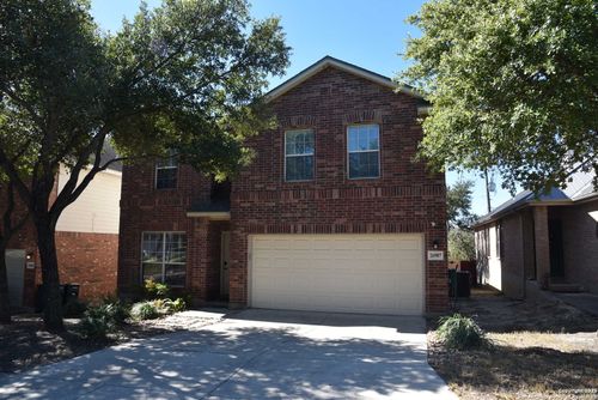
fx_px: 399
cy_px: 200
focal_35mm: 24
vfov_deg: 53.2
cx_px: 299
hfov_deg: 73.7
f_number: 8
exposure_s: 1/250
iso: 280
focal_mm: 24
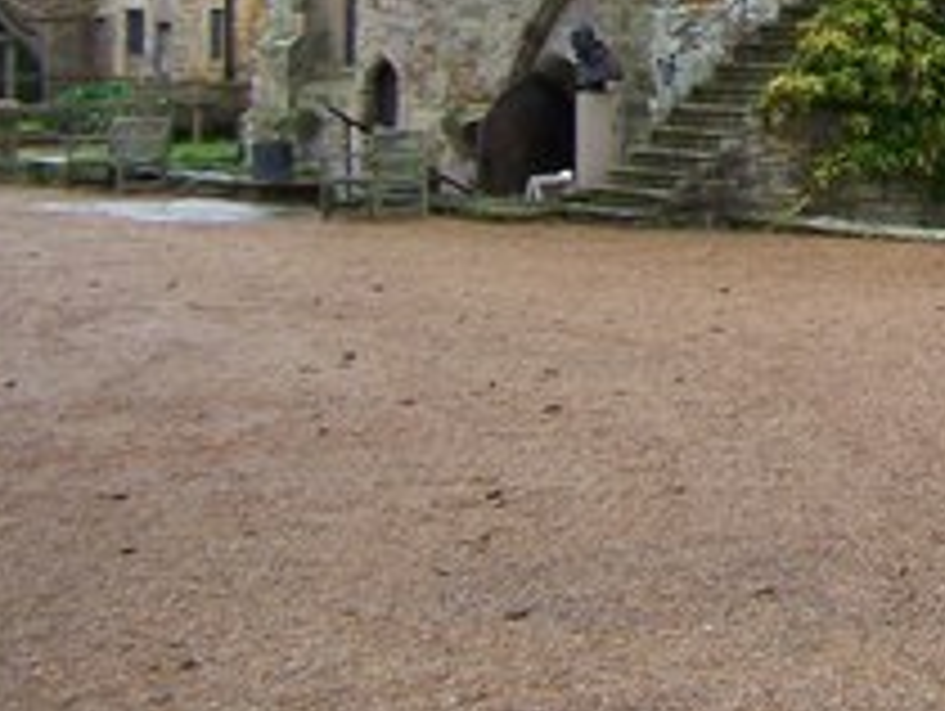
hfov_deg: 15.8
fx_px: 3170
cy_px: -322
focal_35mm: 116
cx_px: 1354
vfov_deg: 12.2
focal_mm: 6.3
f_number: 2.8
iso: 80
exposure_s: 1/125
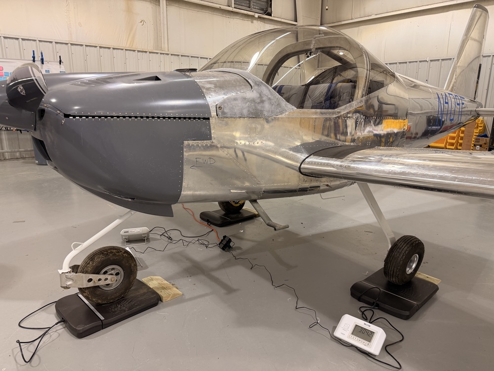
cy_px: 186
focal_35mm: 24
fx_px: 343
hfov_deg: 71.6
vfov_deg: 56.8
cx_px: 247
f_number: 1.78
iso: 125
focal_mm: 6.76
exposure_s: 1/60
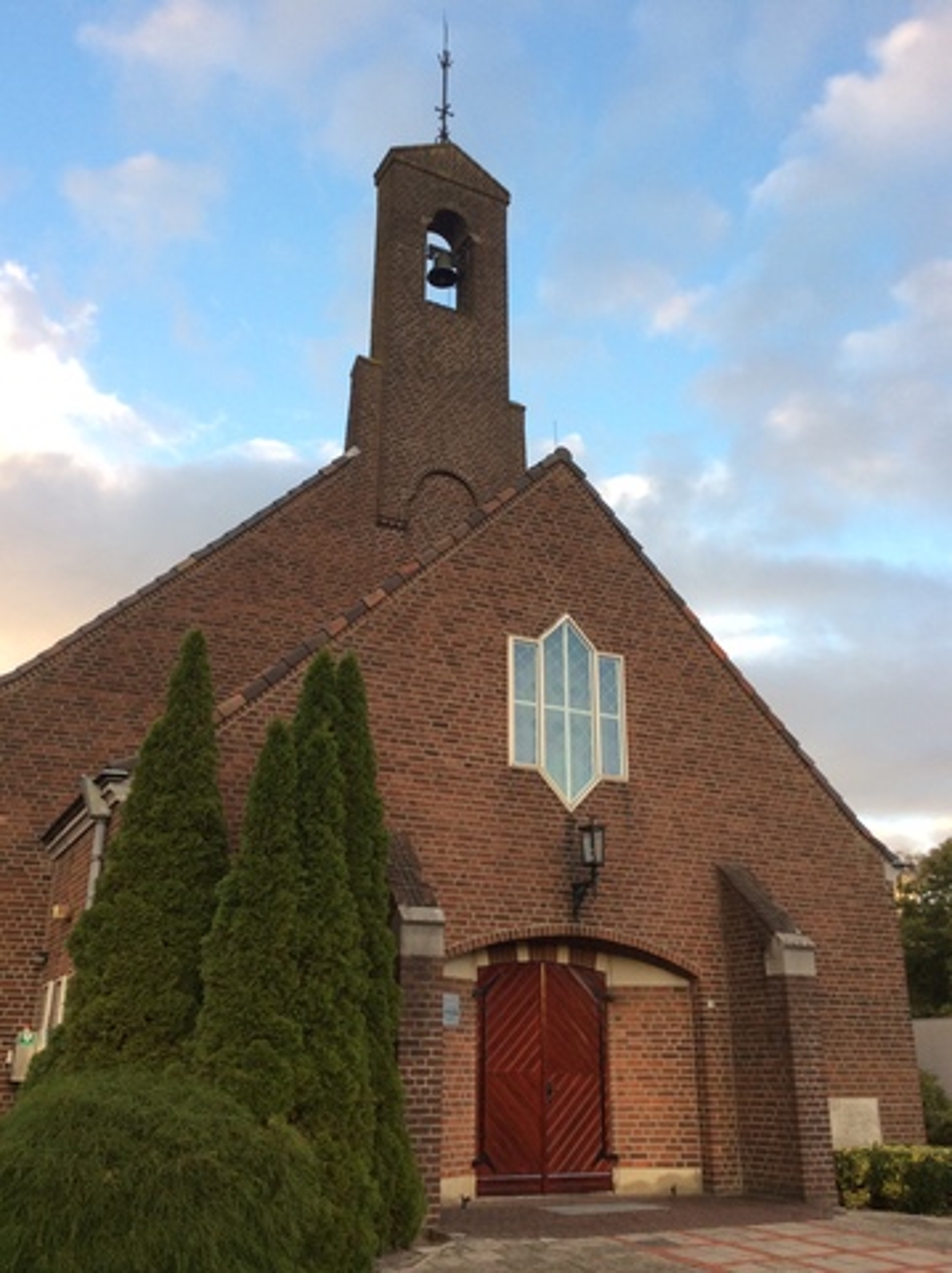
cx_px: 476
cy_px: 636
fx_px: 1176
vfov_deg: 56.9
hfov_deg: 44.1
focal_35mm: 32
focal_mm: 3.3
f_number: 2.4
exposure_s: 1/116
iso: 32
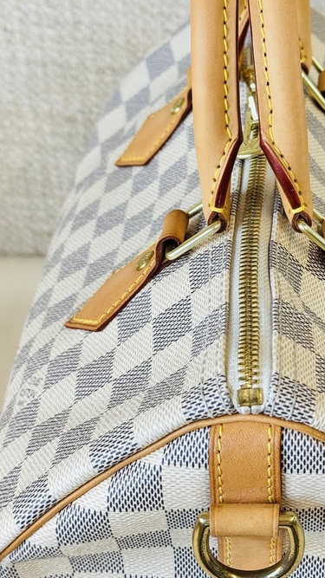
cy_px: 259
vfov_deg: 26.8
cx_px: 244
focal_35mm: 79
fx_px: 1211
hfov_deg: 15.2
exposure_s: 1/50
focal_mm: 6.76
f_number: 1.78
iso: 100
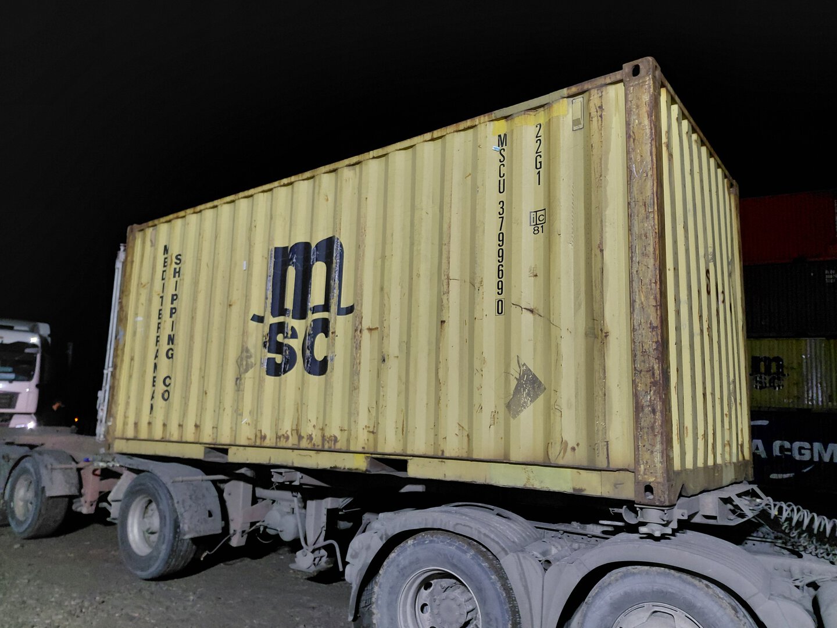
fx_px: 604
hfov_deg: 69.4
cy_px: 314
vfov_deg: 54.9
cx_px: 418
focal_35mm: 25
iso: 320
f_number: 1.8
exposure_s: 1/25
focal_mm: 4.69
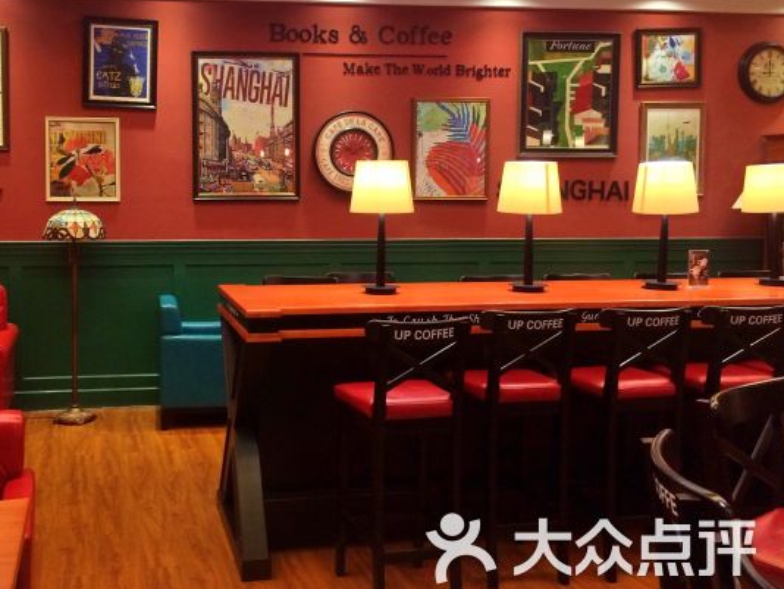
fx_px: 861
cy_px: 239
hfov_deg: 48.4
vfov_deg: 37.6
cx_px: 280
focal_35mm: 38
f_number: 2.2
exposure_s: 1/33
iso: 200
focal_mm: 4.15
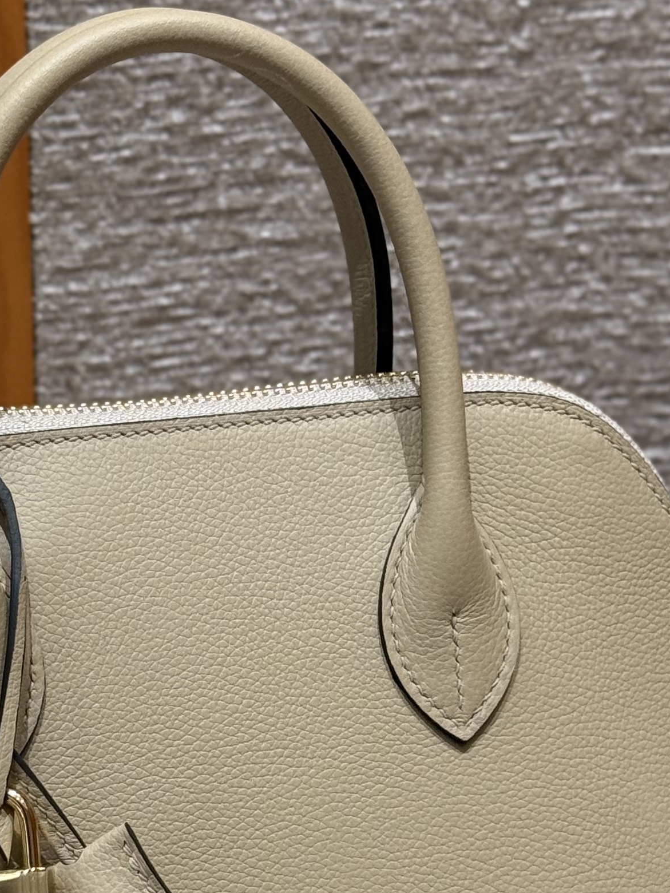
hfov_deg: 11.9
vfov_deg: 15.8
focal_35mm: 124
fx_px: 3200
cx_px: 213
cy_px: 689
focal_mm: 6.76
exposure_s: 1/112
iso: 100
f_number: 1.78
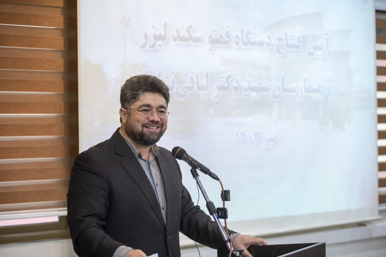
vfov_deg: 19.5
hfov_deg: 28.8
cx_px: 193
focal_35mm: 70
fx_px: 750
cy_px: 128
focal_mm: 70
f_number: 2.8
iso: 1600
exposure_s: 1/160
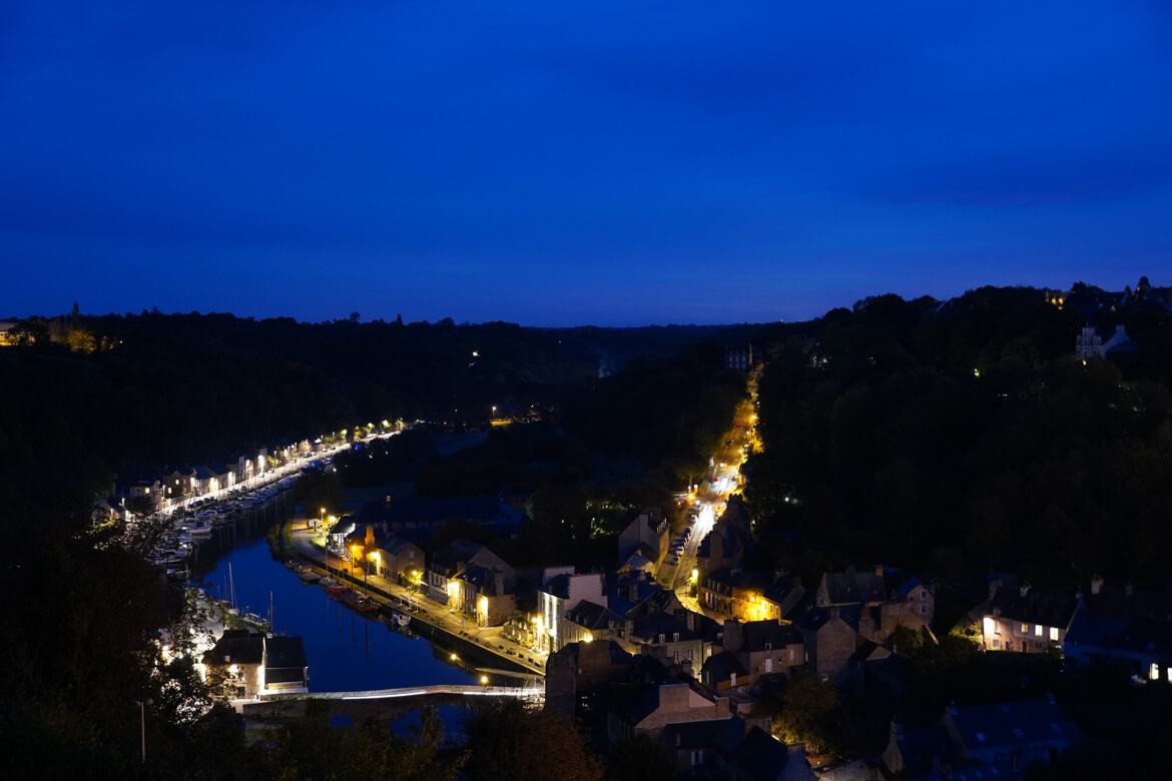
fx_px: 1563
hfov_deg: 41.1
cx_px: 586
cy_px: 390
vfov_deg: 28.1
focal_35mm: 48
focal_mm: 32
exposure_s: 2
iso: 1000
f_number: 4.5
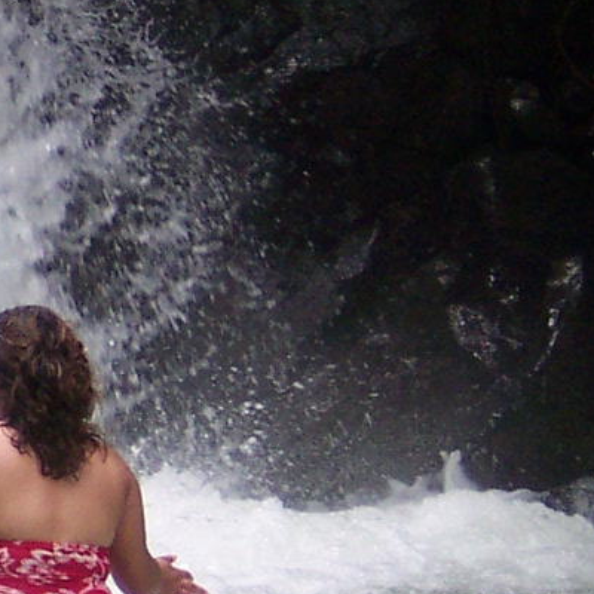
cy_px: 9
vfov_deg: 7.6
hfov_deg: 7.4
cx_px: -588
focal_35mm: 229
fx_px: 4446
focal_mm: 10.7
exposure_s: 1/350
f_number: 3.4
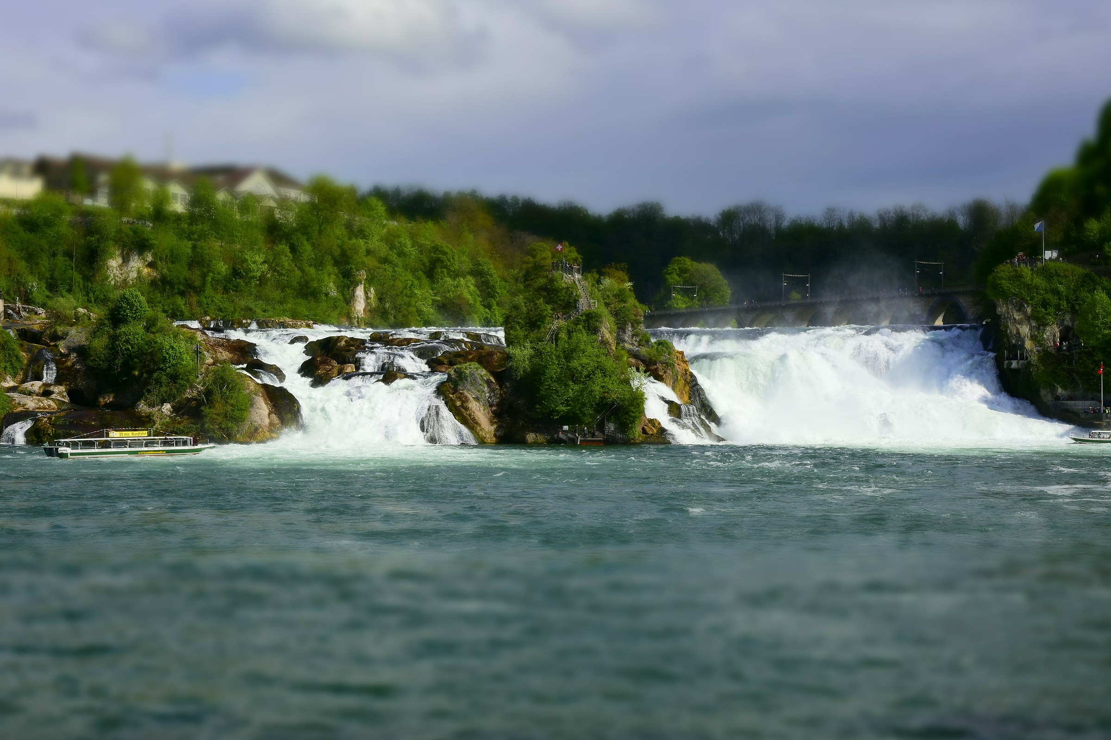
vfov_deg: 23.8
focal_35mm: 57
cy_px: 370
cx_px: 556
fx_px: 1759
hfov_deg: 35.1
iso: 100
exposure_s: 1/200
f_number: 13
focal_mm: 38
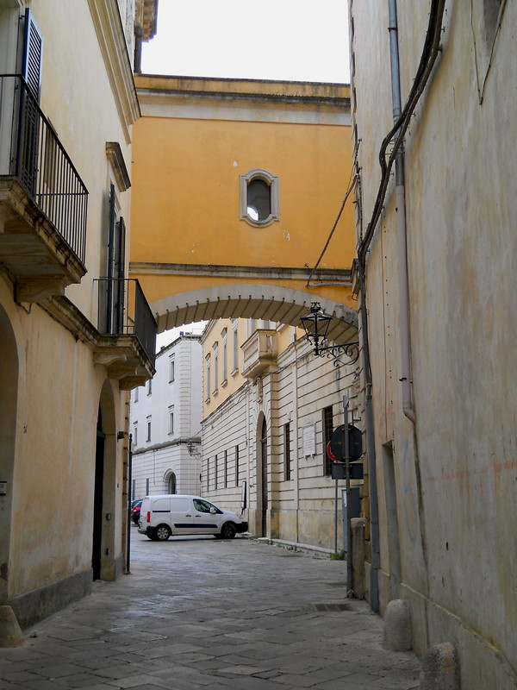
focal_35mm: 41
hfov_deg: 35.1
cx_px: 258
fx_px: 816
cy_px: 345
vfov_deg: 45.8
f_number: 5.5
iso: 80
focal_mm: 6.72
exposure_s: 1/160
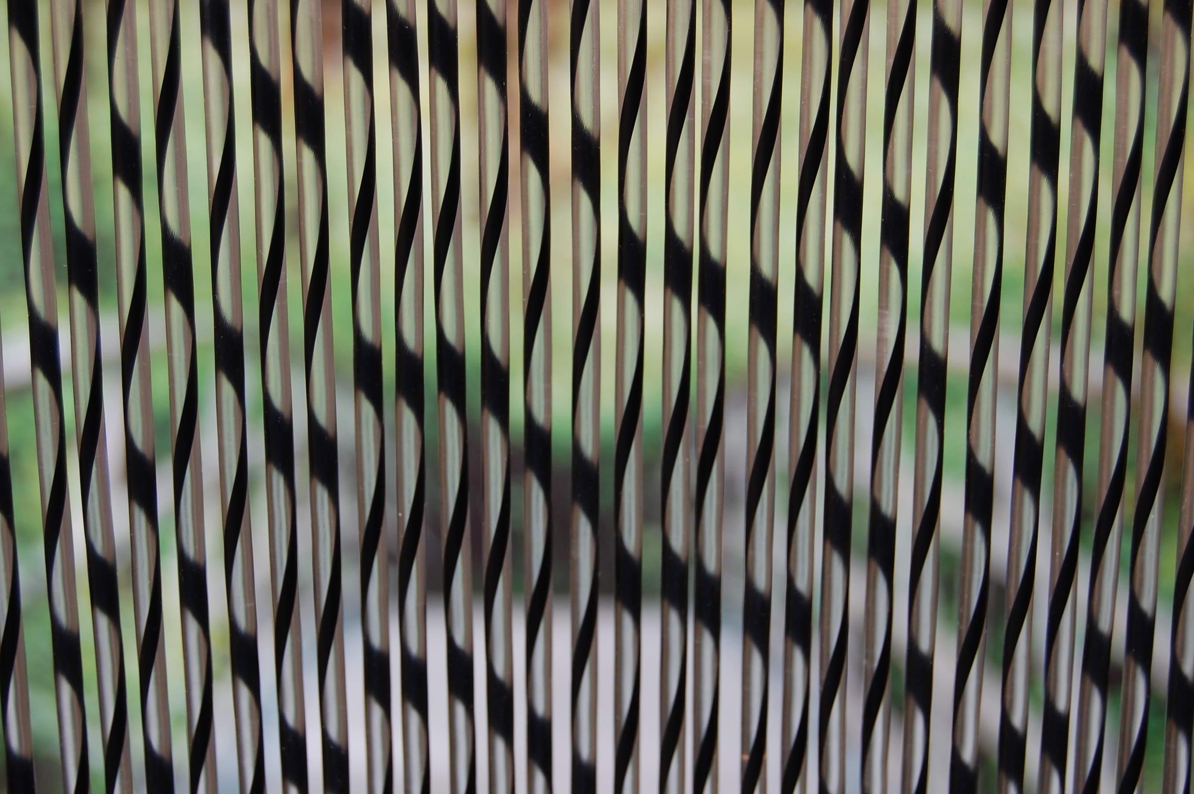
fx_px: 2651
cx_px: 603
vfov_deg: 17.0
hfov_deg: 25.4
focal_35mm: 80
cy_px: 432
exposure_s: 1/125
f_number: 5.6
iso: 200
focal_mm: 48
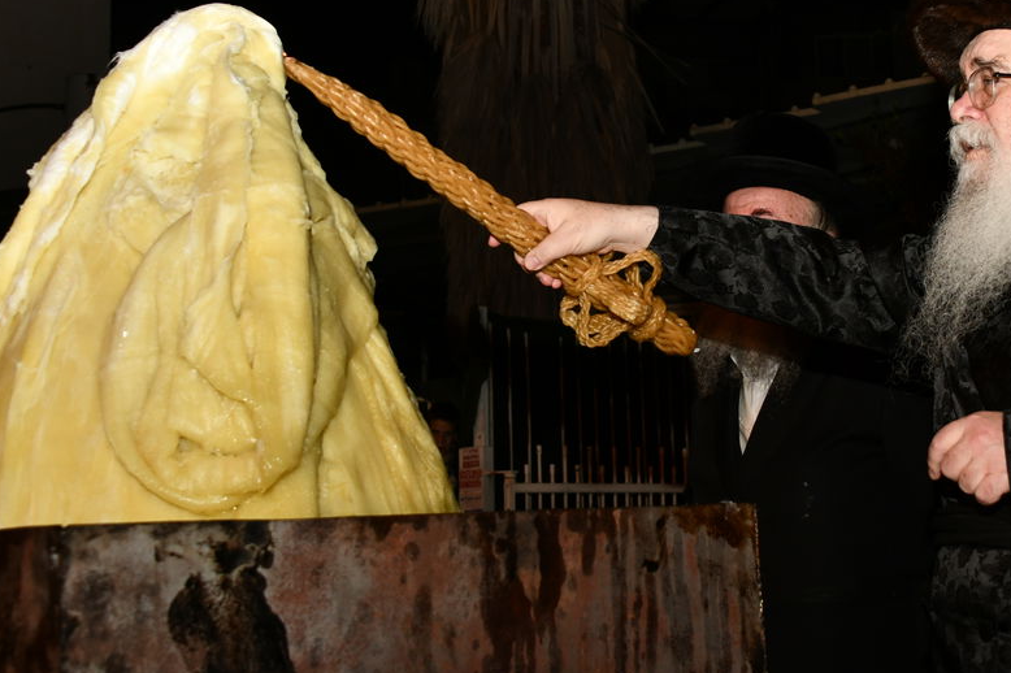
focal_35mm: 63
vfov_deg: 21.5
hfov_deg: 31.4
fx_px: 1768
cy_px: 236
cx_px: 734
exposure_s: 1/60
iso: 800
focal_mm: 35
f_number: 7.1
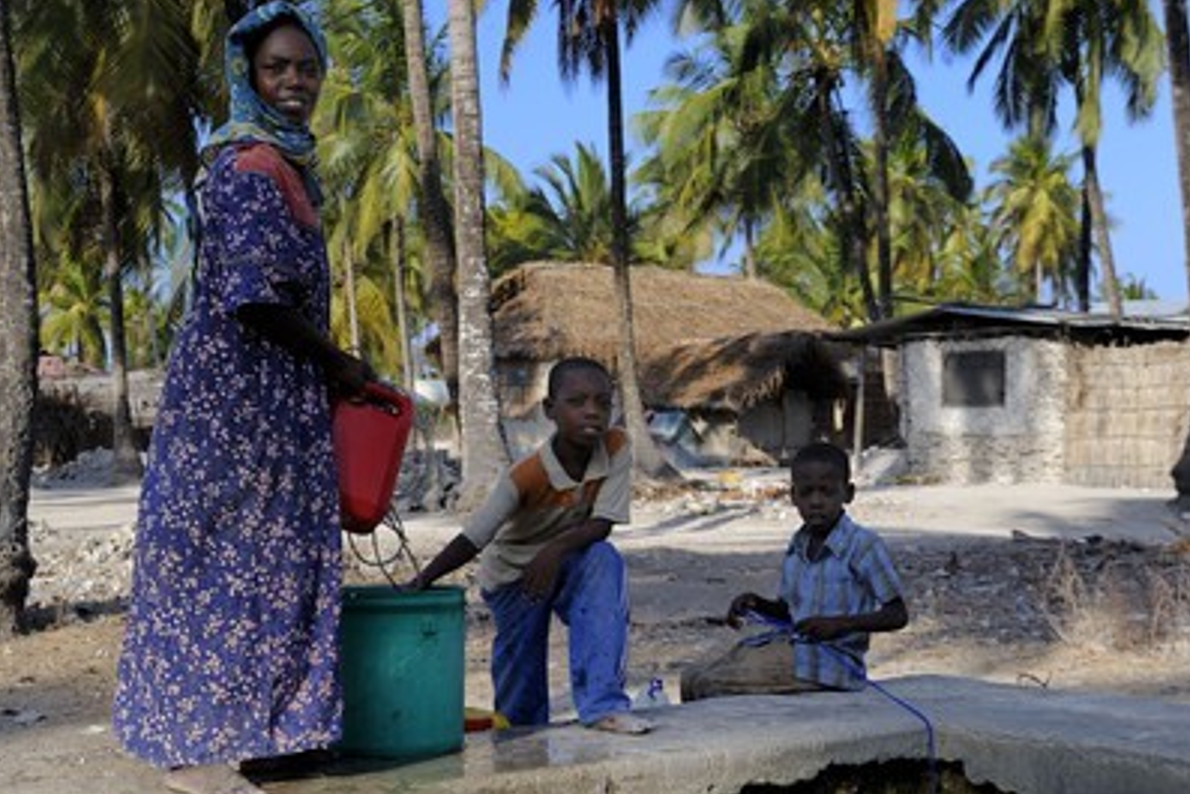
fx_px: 1819
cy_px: 404
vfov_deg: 24.6
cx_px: 591
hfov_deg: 36.2
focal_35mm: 55
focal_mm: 52
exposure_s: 1/200
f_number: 9
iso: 200
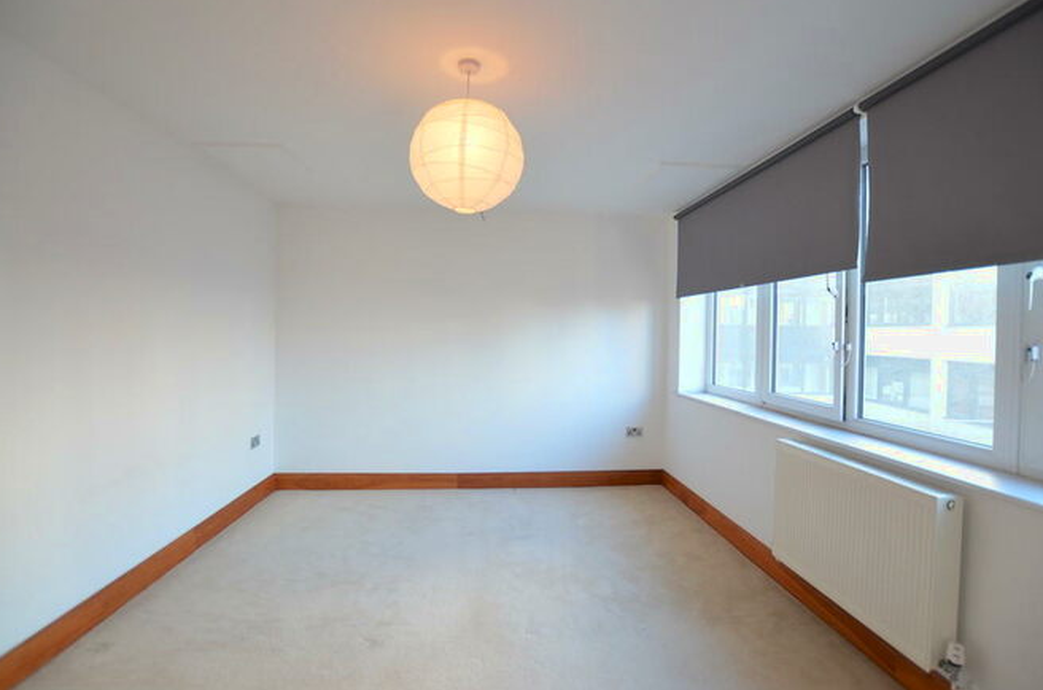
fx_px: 462
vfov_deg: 73.4
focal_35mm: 16
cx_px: 506
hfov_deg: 96.8
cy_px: 335
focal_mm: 10
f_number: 3.5
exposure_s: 1/30
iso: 160
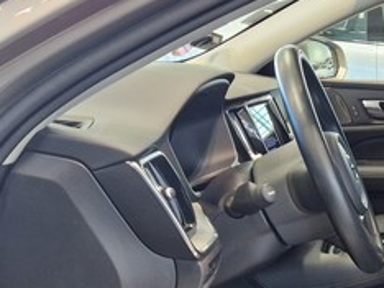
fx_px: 698
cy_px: 253
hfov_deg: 27.6
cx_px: 443
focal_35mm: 63
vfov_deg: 22.7
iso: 400
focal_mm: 5.4
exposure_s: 1/100
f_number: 1.8
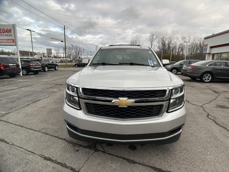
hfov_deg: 67.3
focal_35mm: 26
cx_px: 114
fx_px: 172
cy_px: 86
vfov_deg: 53.1
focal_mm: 5.7
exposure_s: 1/1224
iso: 50
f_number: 1.5
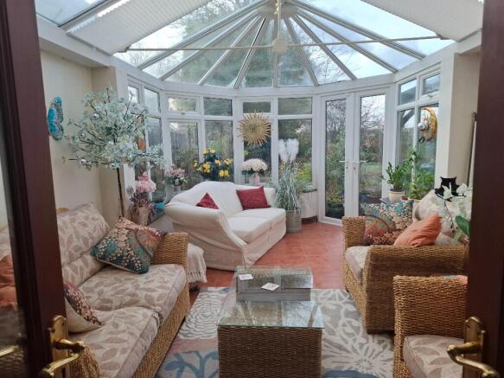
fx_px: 335
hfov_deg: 73.9
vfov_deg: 58.9
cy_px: 189
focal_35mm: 23
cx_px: 252
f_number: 1.8
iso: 50
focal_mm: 5.54
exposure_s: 1/507
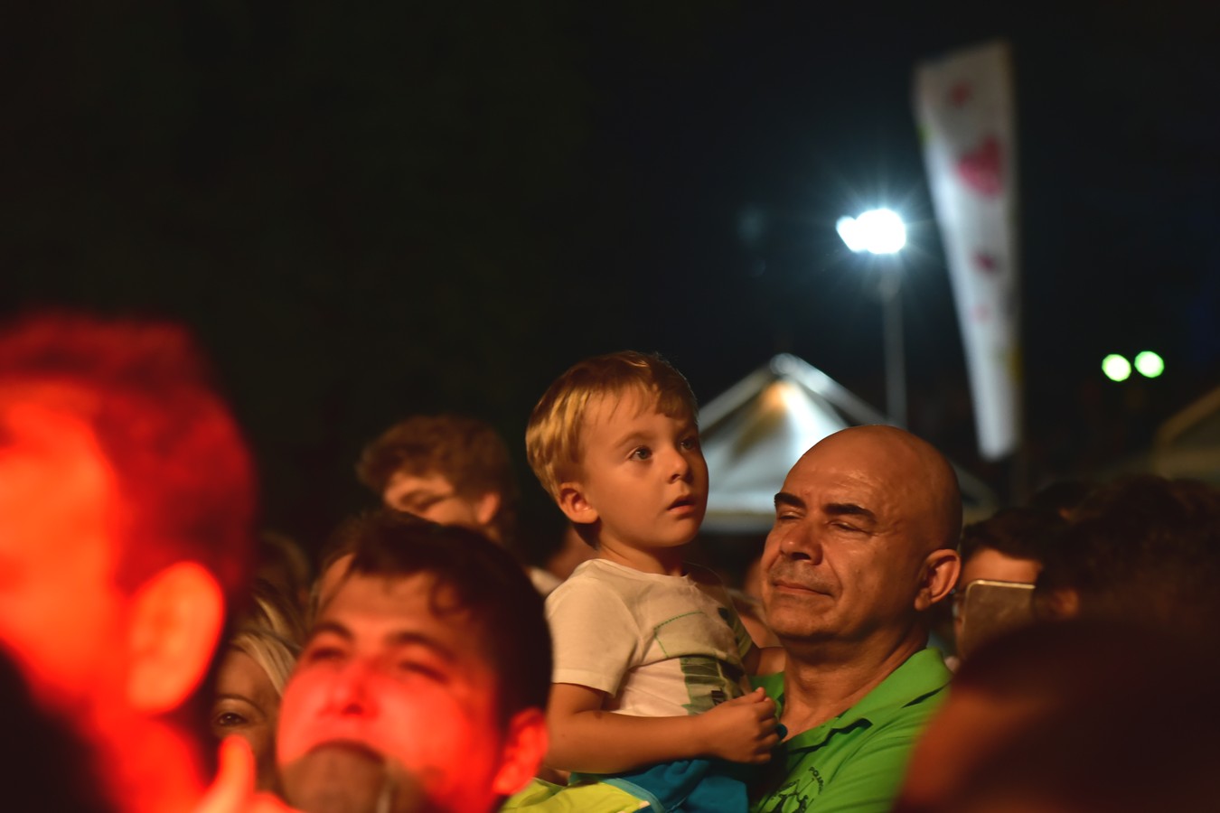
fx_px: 4066
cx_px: 610
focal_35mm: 120
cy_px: 406
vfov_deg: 11.4
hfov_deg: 17.1
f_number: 5.6
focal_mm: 120
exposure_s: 1/100
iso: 3200
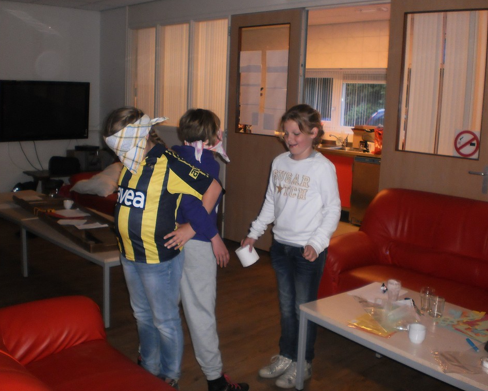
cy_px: 194
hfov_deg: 47.9
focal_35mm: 38
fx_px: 549
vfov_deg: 39.2
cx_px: 240
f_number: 3.1
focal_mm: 6.3
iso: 200
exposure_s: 1/30
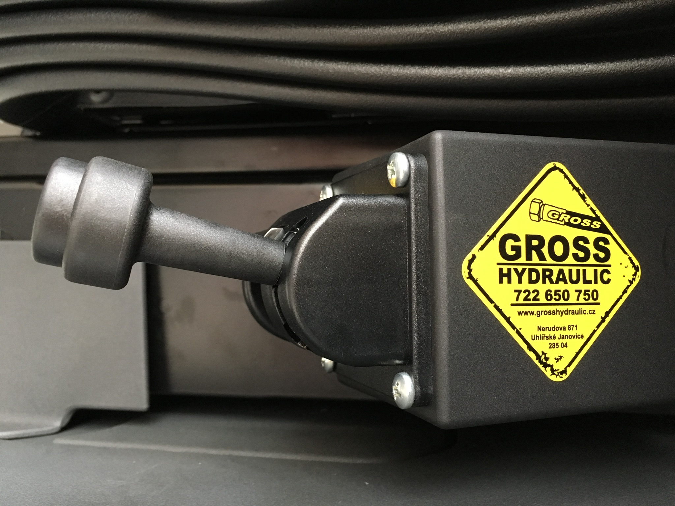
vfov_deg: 48.2
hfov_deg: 61.7
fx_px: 565
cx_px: 338
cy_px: 253
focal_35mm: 29
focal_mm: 4.15
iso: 200
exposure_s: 1/20
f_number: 2.2
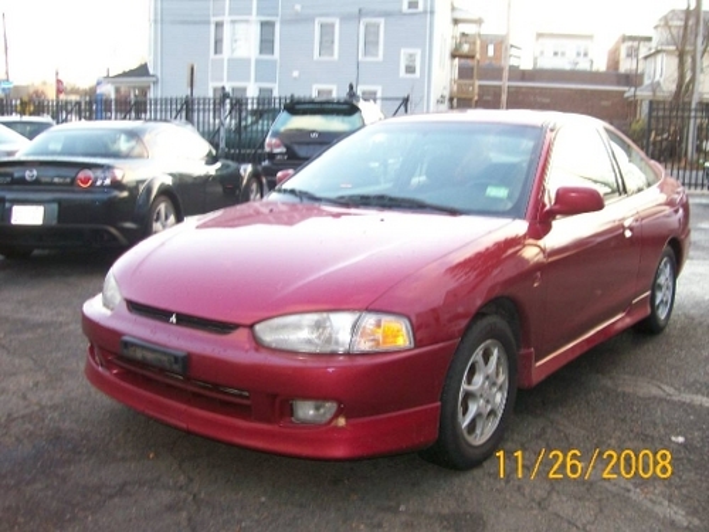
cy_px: 266
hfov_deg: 51.4
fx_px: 737
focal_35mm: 36
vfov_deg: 39.7
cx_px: 354
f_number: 2.7
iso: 140
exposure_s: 1/91
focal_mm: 6
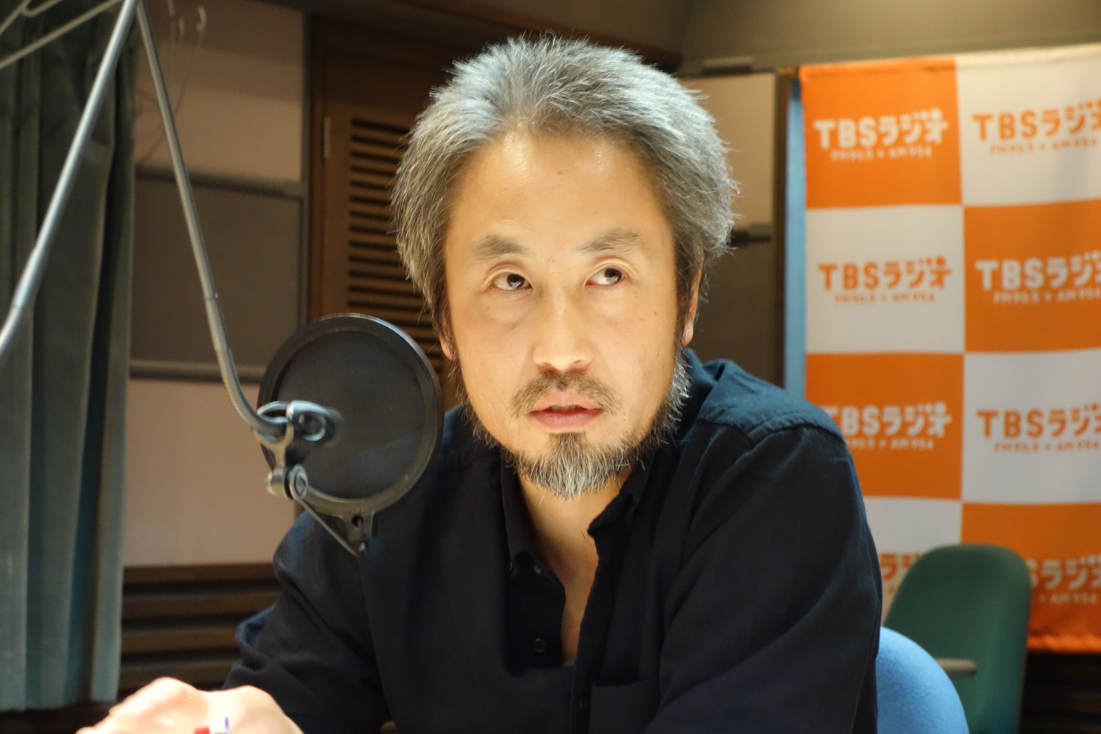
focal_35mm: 81
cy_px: 367
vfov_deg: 16.9
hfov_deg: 25.1
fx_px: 2477
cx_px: 550
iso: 1600
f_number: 4.5
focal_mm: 30.14
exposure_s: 1/30
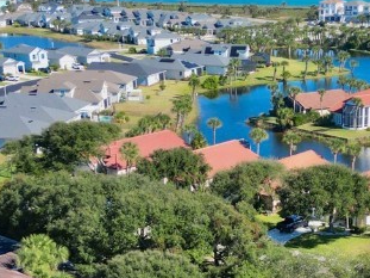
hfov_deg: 24.3
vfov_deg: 18.0
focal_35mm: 79
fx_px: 844
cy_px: 308
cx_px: 296
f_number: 1.7
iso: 100
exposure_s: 1/2500
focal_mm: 6.72
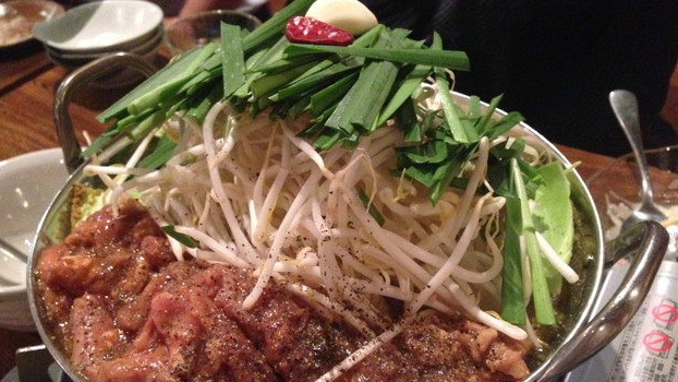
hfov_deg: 54.0
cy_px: 246
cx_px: 336
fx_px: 665
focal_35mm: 37
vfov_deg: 31.8
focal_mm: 4.12
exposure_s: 1/15
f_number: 2.4
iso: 800
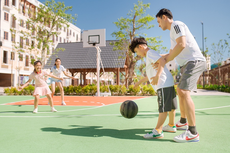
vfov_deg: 37.9
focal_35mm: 35
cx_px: 115
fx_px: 224
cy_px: 76
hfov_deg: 54.4
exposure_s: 1/8000
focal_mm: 35
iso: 100
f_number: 2.8
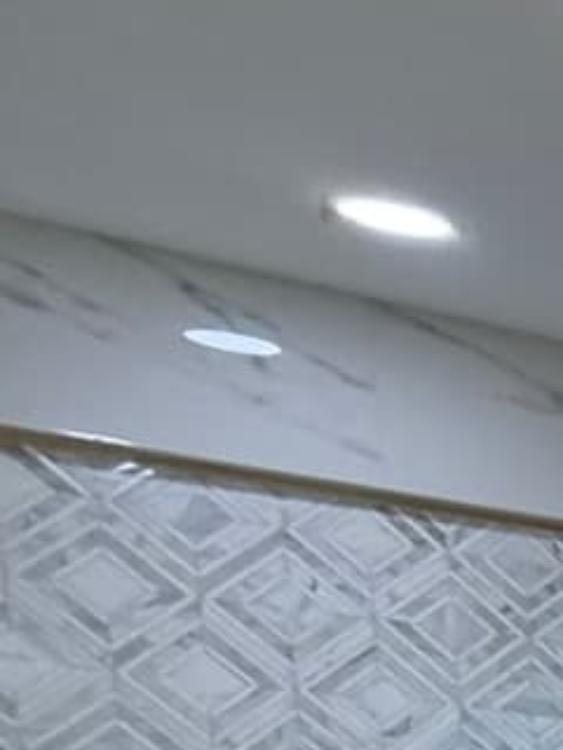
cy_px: 1141
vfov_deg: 20.0
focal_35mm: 84
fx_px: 1822
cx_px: 2046
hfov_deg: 9.2
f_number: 2.2
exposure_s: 1/120
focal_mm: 2.22
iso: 125
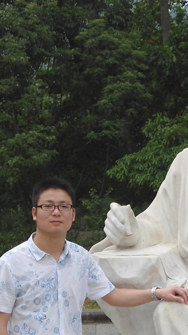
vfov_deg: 17.5
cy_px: 322
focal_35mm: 120
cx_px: 166
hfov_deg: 10.1
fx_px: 1063
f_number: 3.9
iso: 80
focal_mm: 9.5
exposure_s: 1/320
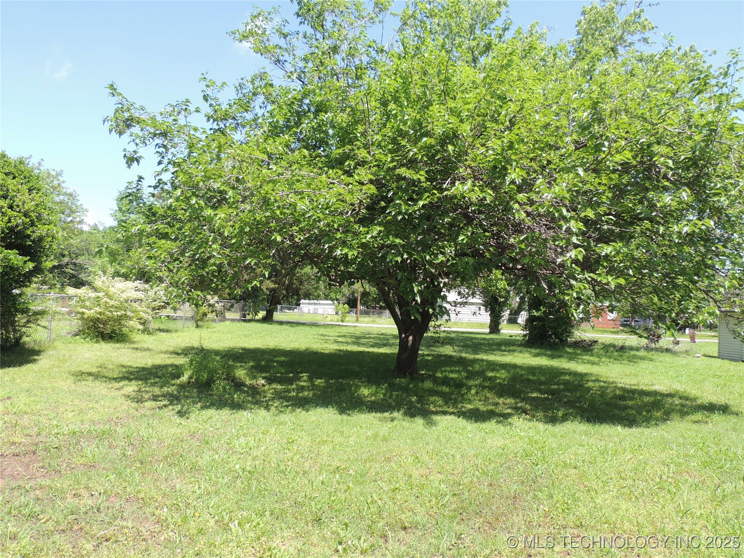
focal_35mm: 28
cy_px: 279
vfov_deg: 49.7
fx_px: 602
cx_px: 372
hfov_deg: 63.4
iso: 100
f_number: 3.1
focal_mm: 4.9
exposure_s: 1/500
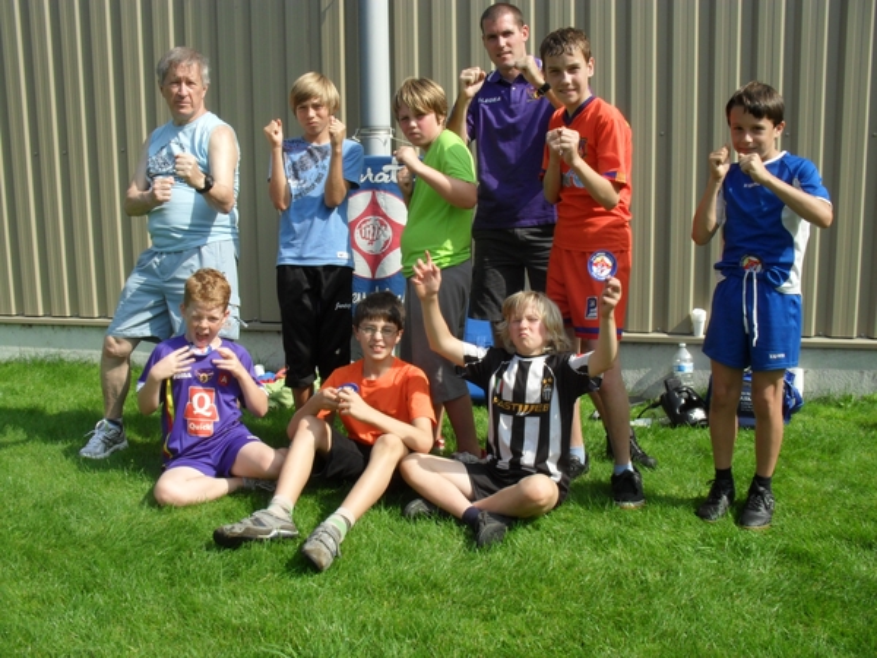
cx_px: 438
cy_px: 329
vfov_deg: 40.7
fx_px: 887
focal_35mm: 35
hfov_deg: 52.6
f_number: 8.4
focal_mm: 6.3
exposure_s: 1/180
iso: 100
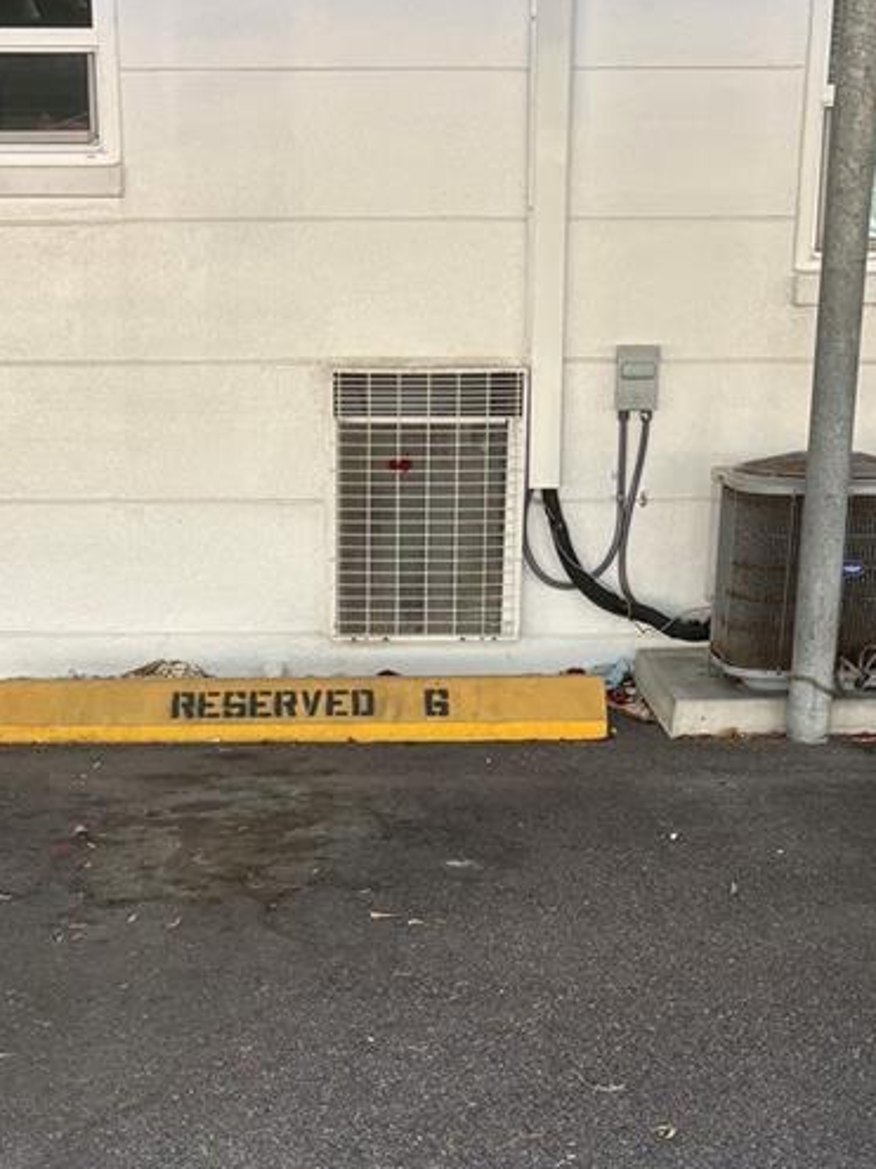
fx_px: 2127
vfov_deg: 29.5
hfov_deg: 23.2
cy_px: 1037
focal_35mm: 63
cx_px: 338
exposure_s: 1/437
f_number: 1.6
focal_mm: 5.96
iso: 50
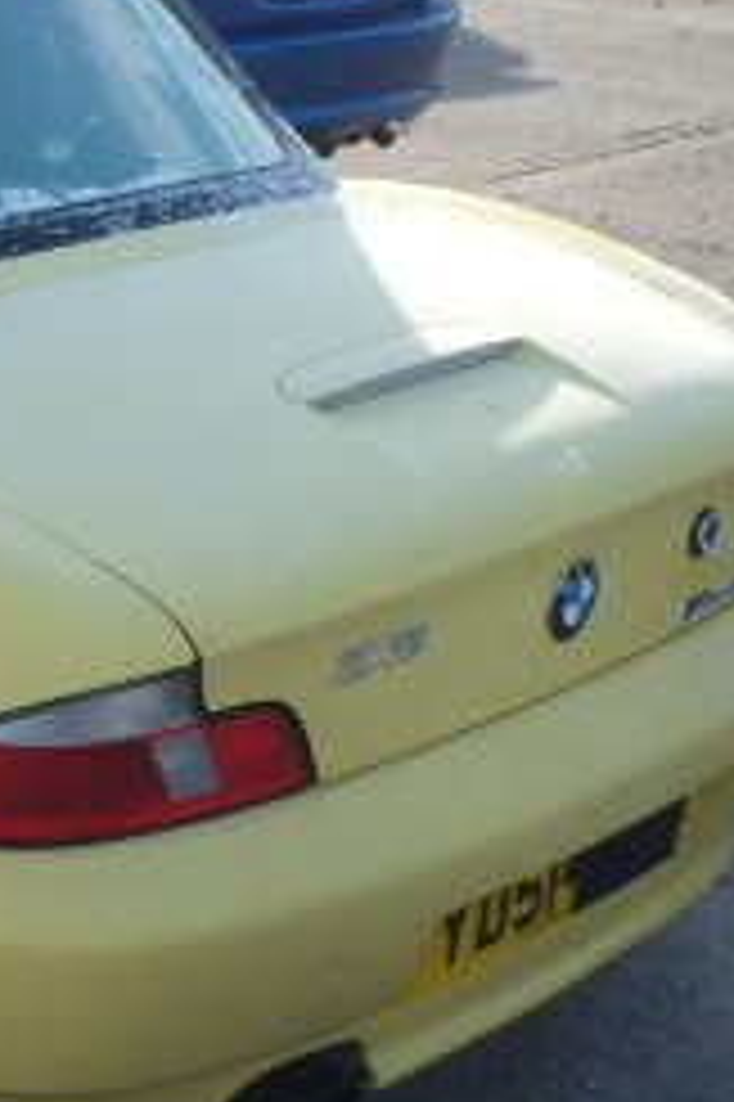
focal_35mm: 76
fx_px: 2327
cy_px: 873
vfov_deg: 26.2
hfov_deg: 16.2
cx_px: -414
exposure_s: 1/320
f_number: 3.9
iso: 125
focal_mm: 5
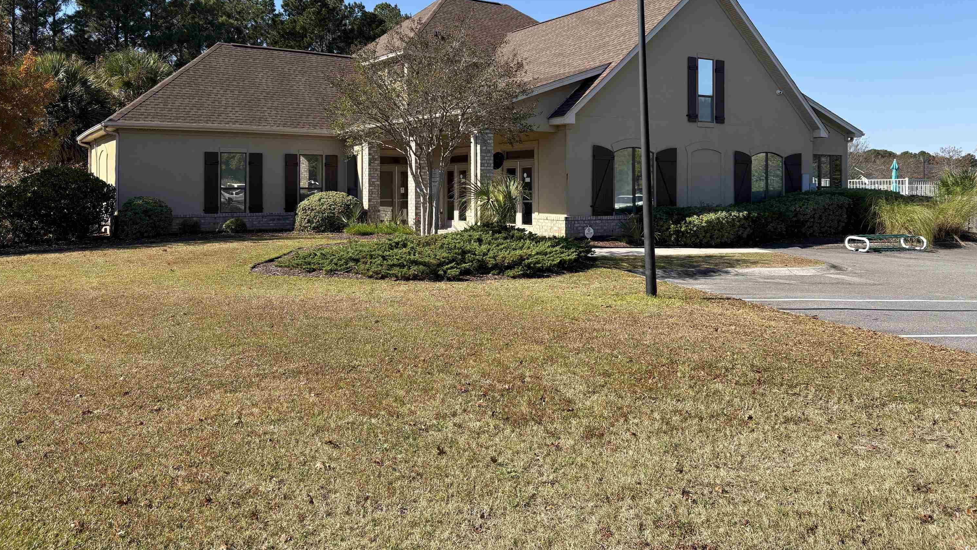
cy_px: 176
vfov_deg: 39.6
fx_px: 751
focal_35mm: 29
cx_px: 486
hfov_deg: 66.1
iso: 50
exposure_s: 1/2075
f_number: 1.6
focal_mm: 5.96
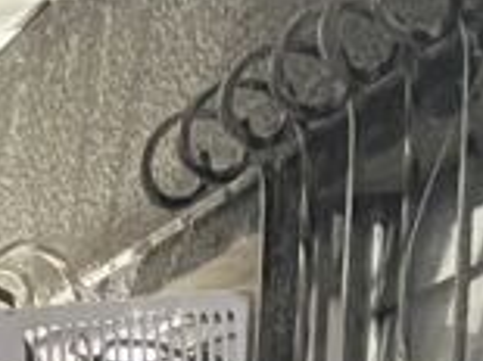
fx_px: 2802
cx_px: -726
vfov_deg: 6.3
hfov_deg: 8.8
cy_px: 1360
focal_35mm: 201
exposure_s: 1/24
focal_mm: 4.2
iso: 800
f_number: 1.6
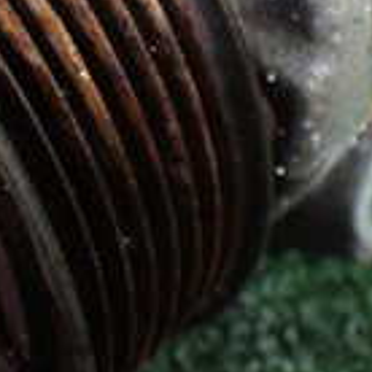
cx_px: -89
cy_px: -8
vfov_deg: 14.9
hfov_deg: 14.6
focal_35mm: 115
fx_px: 1398
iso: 800
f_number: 2.3
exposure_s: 1/60
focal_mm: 5.4
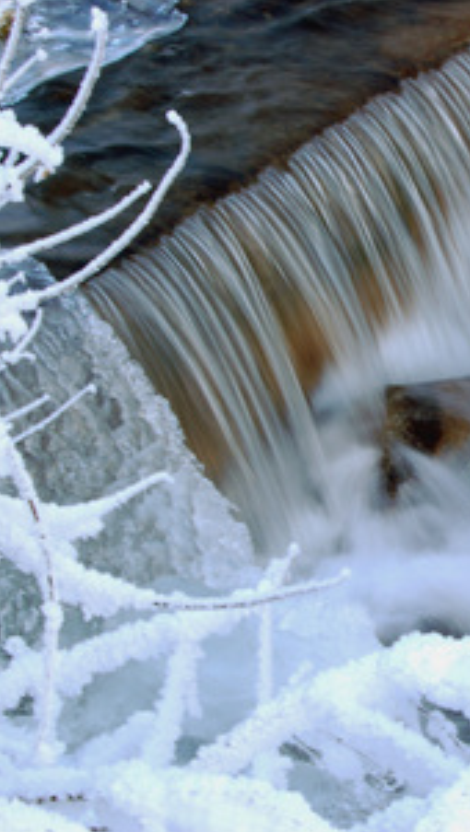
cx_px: 478
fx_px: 2540
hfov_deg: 10.5
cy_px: 415
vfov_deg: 18.6
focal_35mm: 115
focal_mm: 48
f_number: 20
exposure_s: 1/5
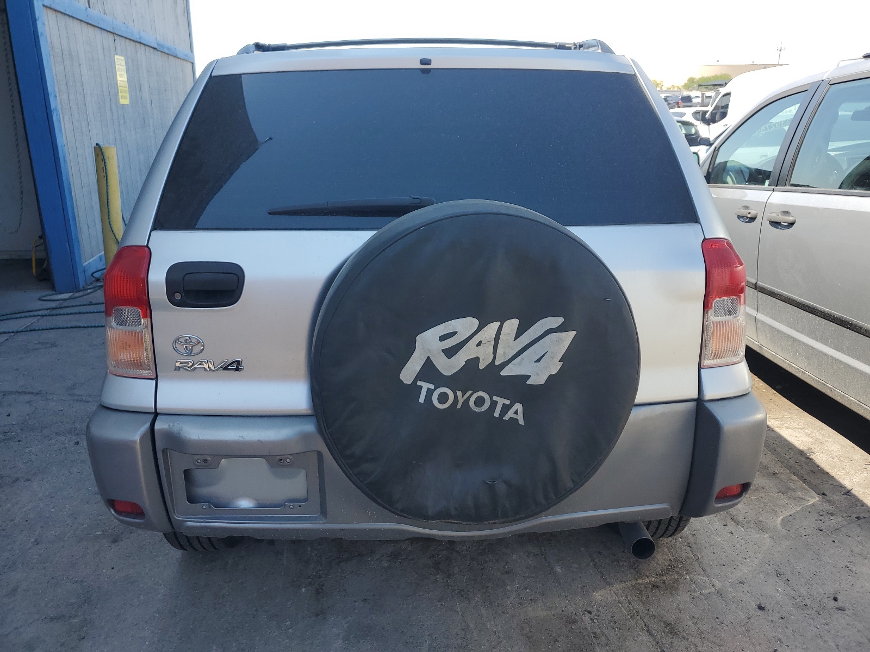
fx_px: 653
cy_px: 326
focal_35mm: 26
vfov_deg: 53.1
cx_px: 435
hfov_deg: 67.3
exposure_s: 1/1111
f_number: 1.5
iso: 50
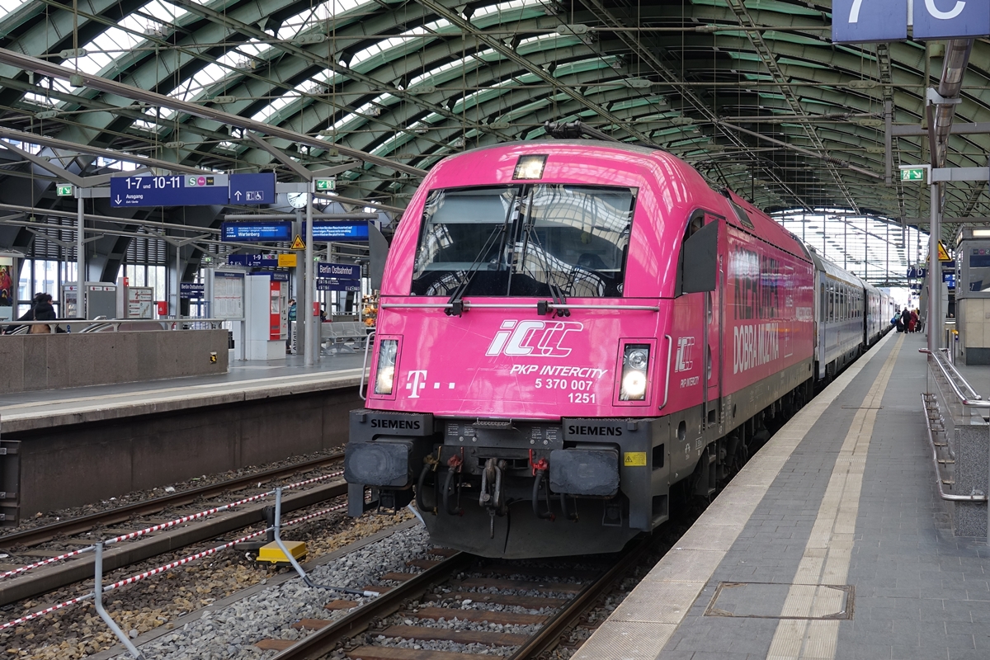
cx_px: 495
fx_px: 935
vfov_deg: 38.9
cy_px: 330
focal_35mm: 34
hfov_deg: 55.8
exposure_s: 1/50
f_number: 2.8
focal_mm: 12.33
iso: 100
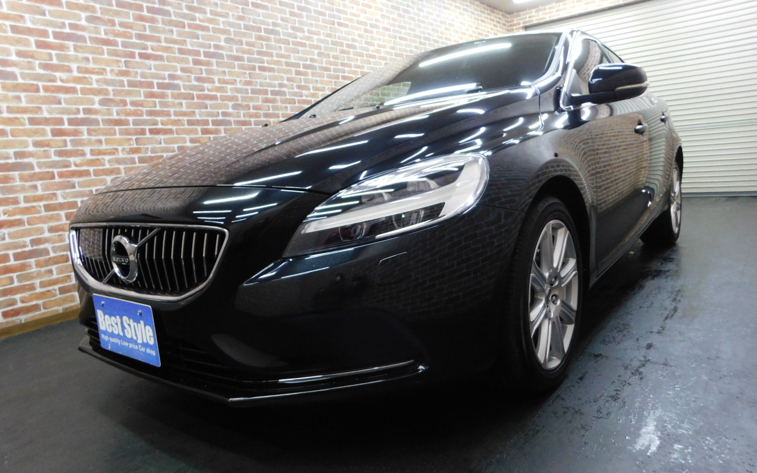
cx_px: 379
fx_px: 516
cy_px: 243
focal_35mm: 25
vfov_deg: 49.3
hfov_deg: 72.5
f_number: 3
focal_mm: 4
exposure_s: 1/30
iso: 360
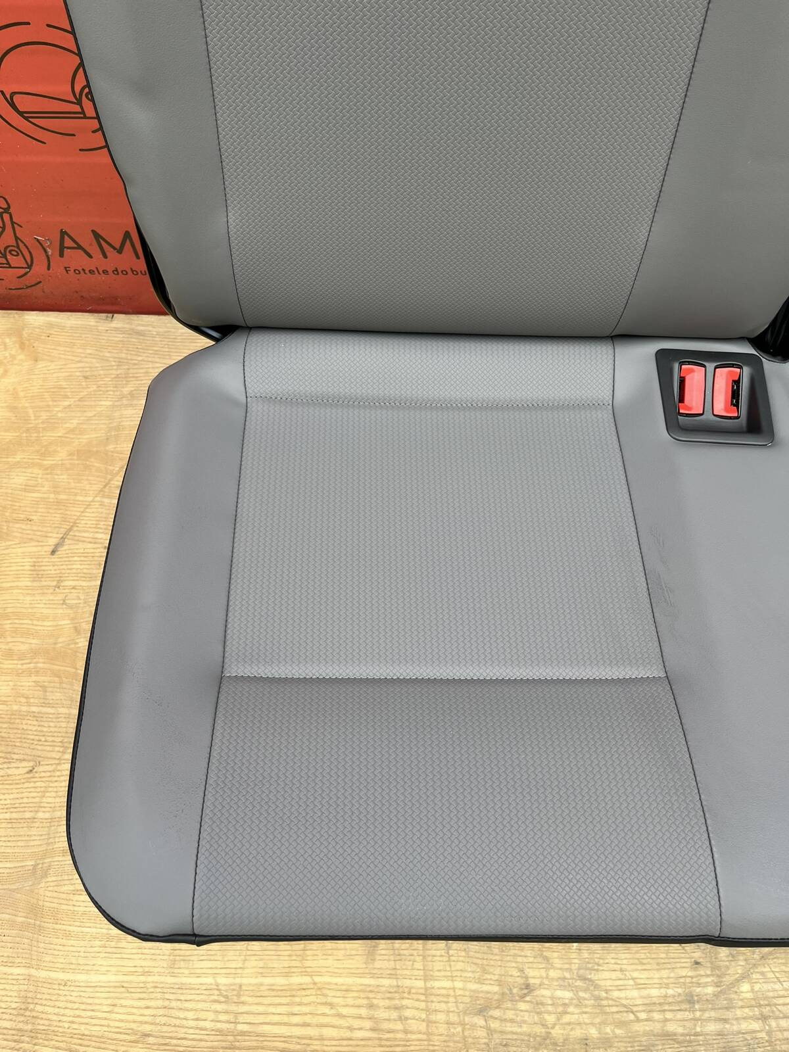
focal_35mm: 26
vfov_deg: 67.3
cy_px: 526
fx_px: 790
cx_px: 394
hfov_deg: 53.1
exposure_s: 1/250
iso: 40
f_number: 1.6
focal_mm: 5.1
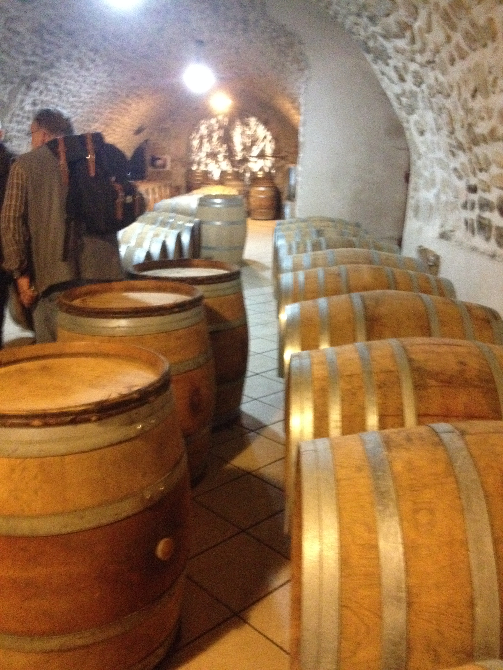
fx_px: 678
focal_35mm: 35
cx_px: 252
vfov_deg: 52.6
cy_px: 335
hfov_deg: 40.7
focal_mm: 4.28
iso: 640
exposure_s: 1/15
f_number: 2.4
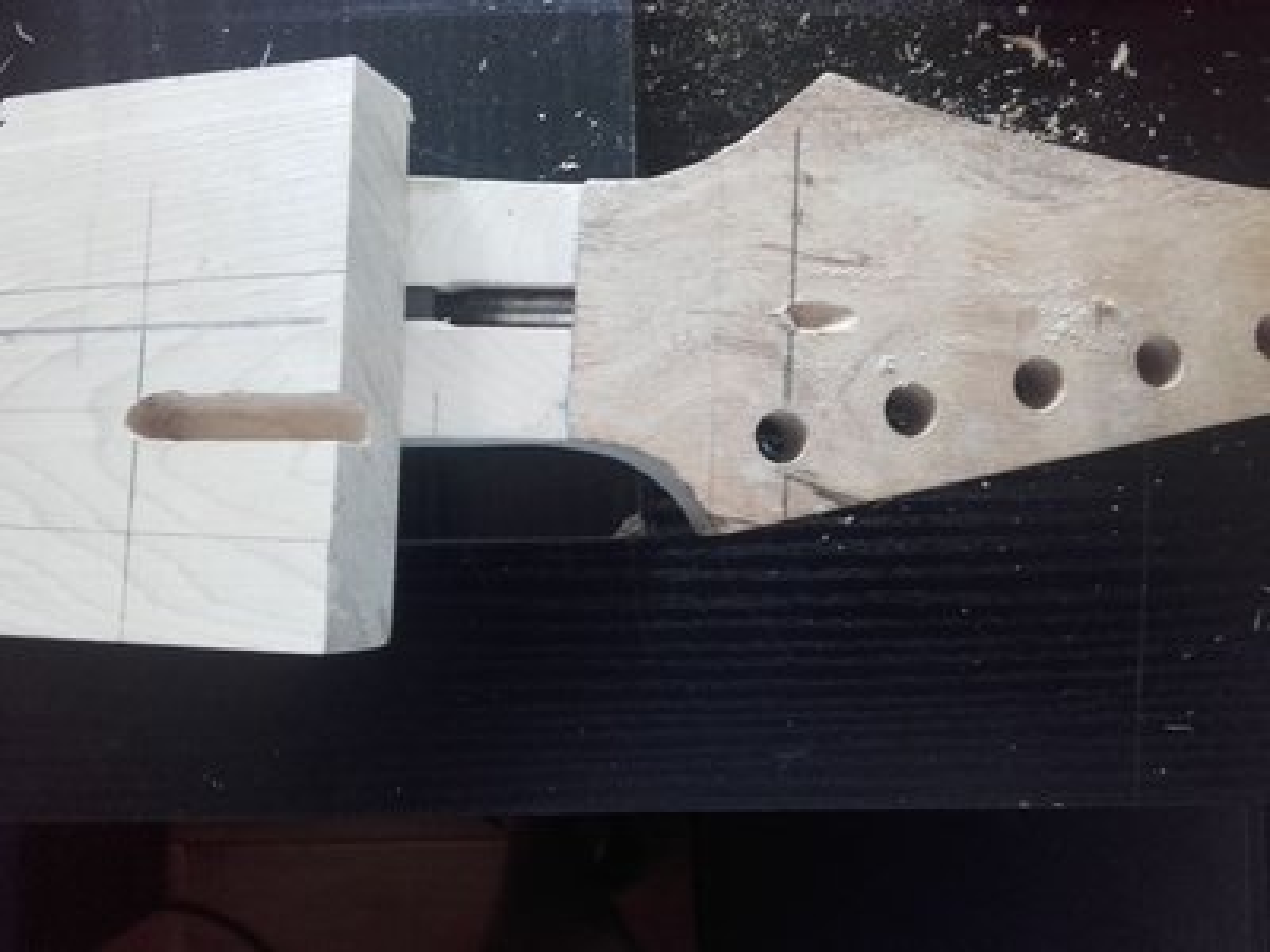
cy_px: 476
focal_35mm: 31
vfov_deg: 45.4
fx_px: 1137
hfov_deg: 58.4
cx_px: 635
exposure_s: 1/17
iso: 110
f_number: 2.2
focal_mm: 3.31
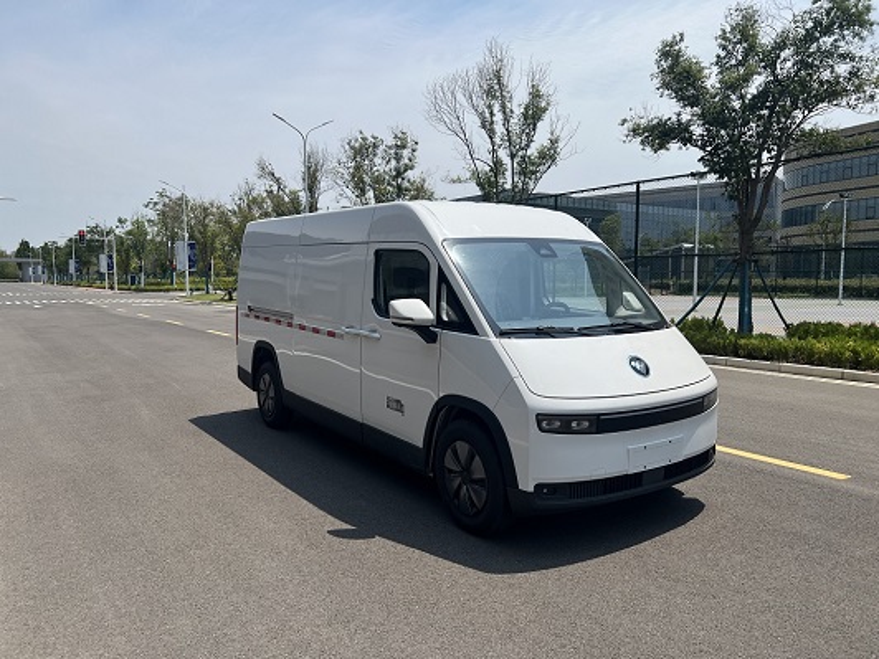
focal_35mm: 26
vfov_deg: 53.1
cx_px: 440
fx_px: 660
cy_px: 330
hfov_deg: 67.3
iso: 50
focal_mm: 5.7
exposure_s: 1/6579
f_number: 1.5
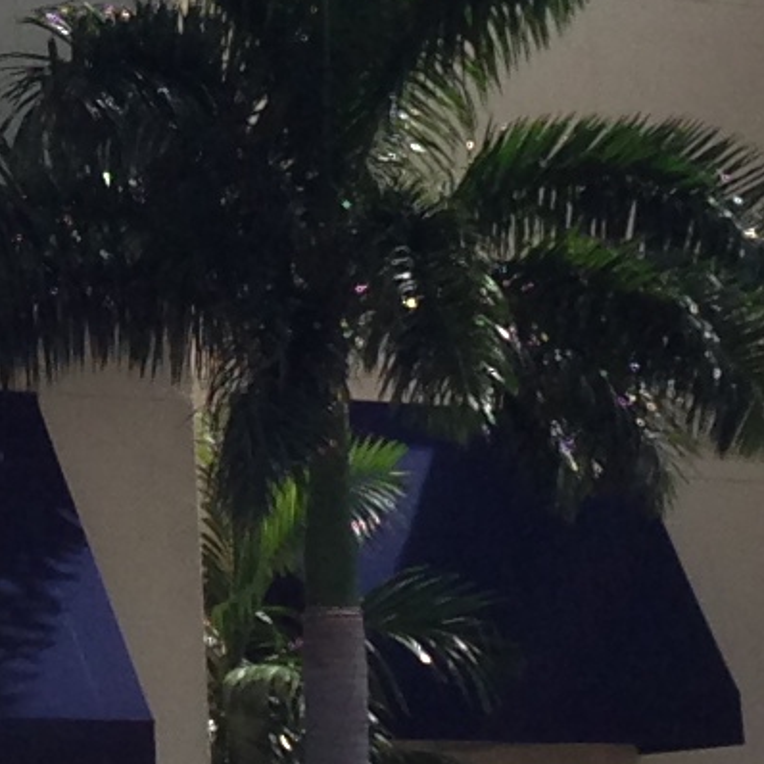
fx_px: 5968
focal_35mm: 239
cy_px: -319
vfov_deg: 7.2
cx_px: 27
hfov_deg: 7.3
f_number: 2.4
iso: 50
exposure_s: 1/1188
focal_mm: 4.13
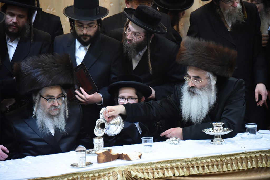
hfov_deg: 10.8
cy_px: 90
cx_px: 135
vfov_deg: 7.2
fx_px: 1425
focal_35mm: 190
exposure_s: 1/100
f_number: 5.6
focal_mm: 190
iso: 4000
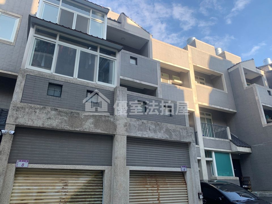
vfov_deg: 53.1
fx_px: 204
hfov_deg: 67.3
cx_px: 136
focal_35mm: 26
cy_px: 102
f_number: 1.8
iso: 25
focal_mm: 4.25
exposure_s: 1/381
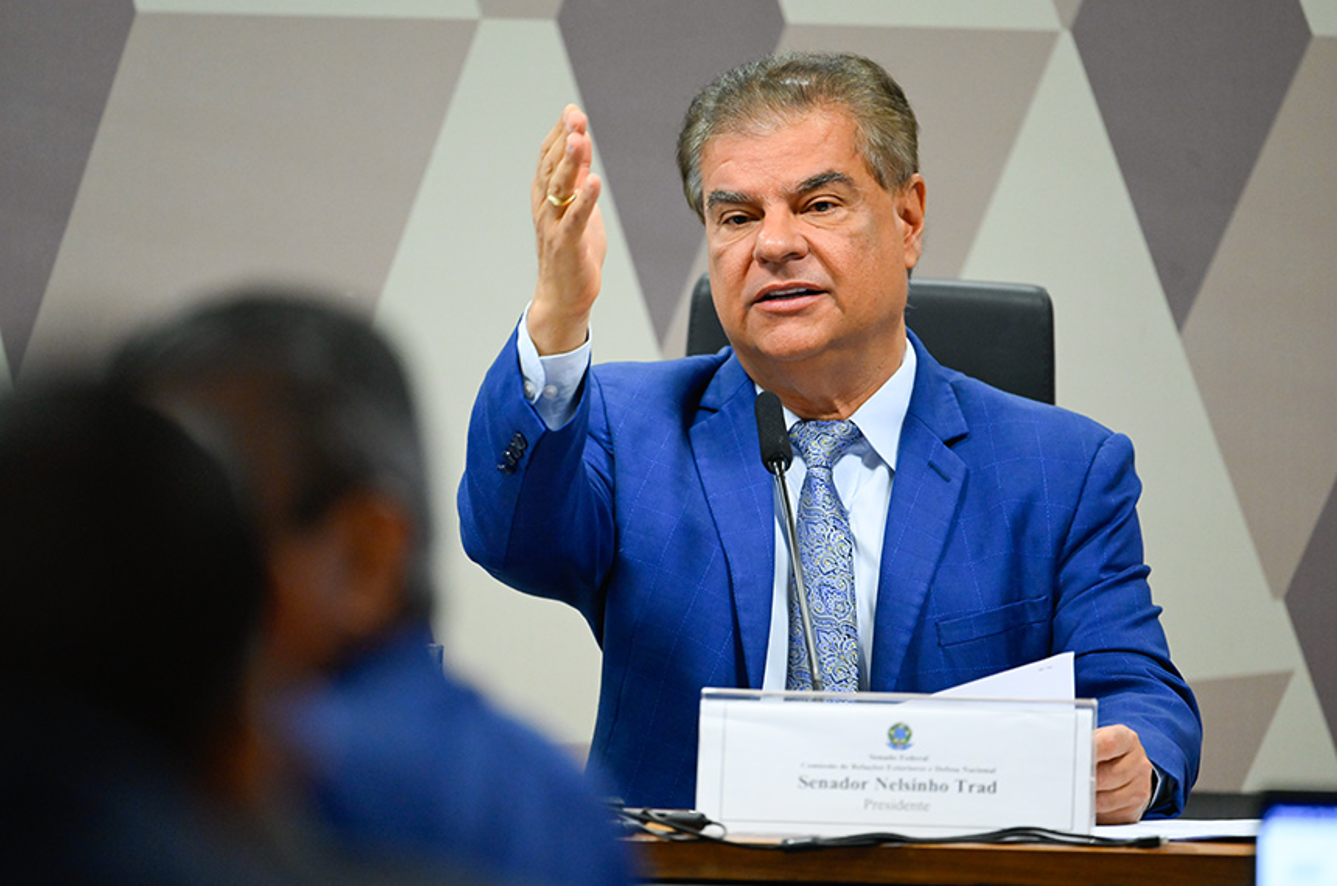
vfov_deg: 3.4
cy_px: 443
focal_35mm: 400
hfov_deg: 5.2
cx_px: 668
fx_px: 14828
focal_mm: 400
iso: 4000
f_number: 4.5
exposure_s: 1/160
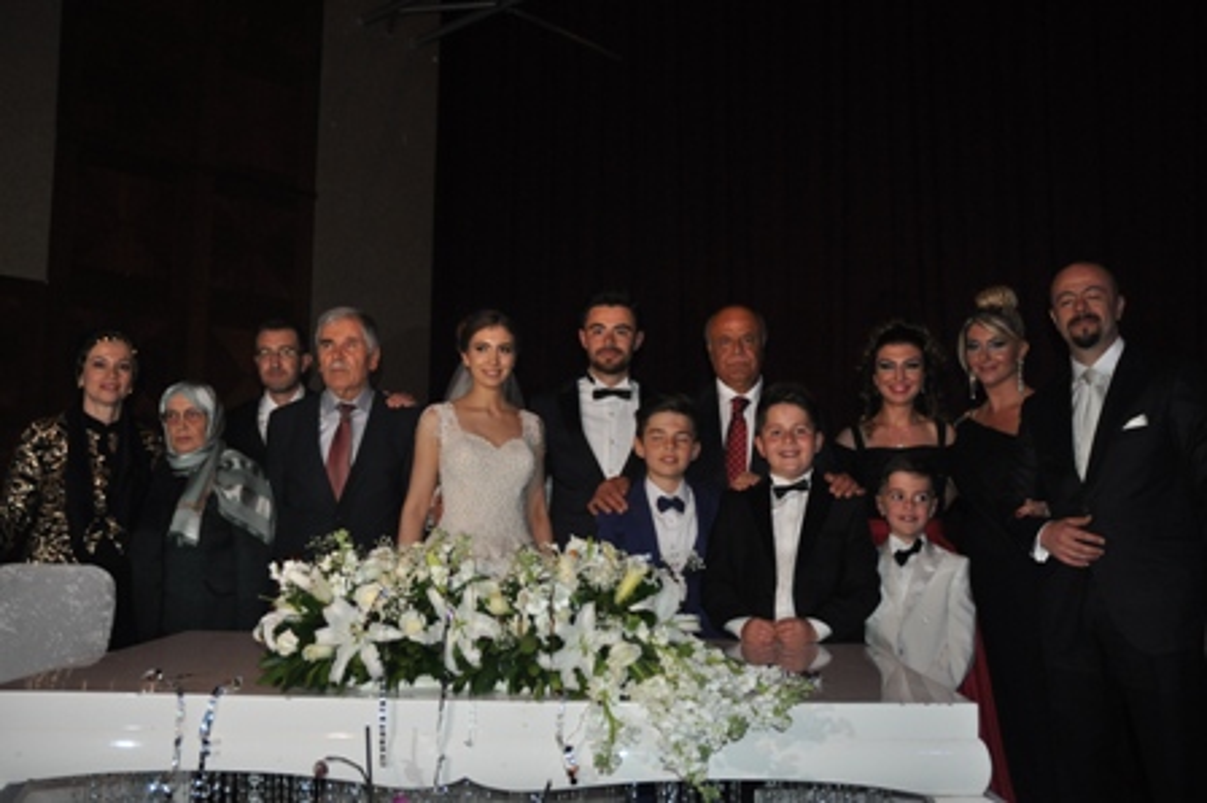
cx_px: 604
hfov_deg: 53.2
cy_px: 402
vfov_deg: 36.8
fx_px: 1206
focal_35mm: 36
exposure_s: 1/60
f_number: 3.8
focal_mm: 24
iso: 800
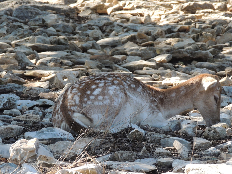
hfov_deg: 4.0
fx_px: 3345
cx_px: 120
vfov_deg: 3.0
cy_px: 105
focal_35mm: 499
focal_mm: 71.3
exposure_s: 1/250
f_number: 4.8
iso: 250
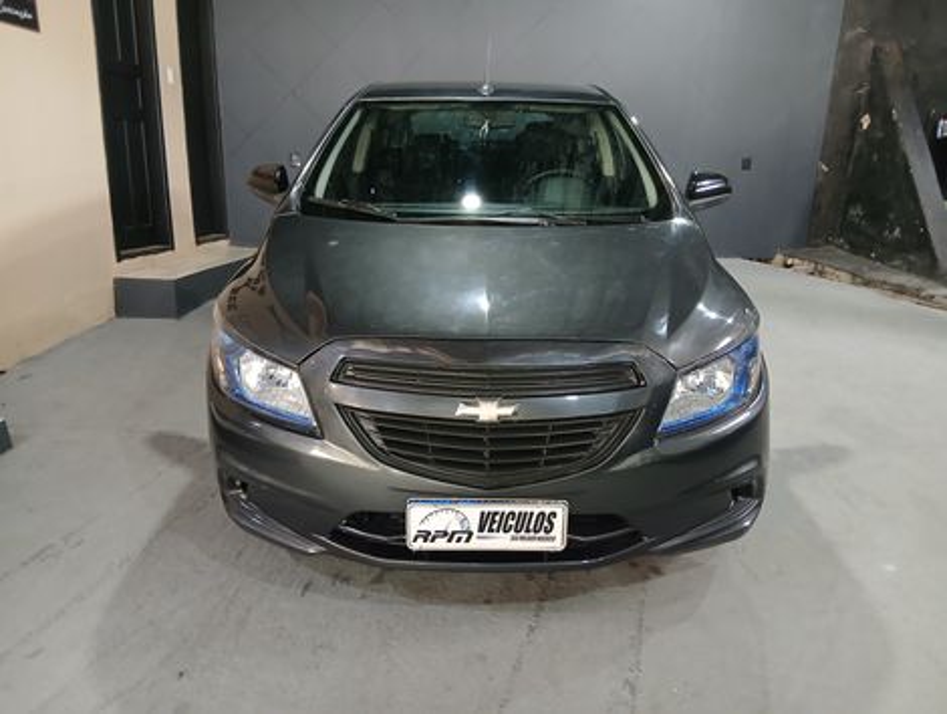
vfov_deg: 53.2
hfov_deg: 67.2
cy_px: 357
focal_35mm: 26
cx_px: 474
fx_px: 712
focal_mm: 3.98
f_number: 1.8
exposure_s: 1/24
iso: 320
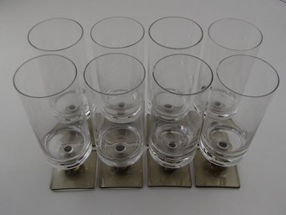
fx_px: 306
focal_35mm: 37
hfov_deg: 50.2
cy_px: 108
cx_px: 143
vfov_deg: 38.6
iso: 125
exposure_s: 1/160
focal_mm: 6.64
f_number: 4.7
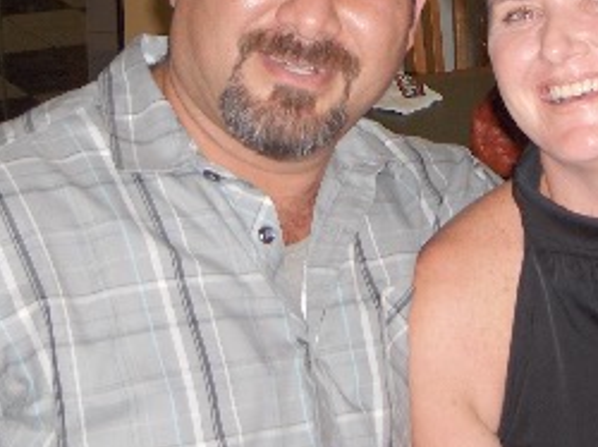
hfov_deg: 19.6
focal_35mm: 100
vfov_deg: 14.6
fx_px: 1726
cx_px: 416
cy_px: 50
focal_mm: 8
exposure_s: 1/60
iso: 100
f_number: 2.8
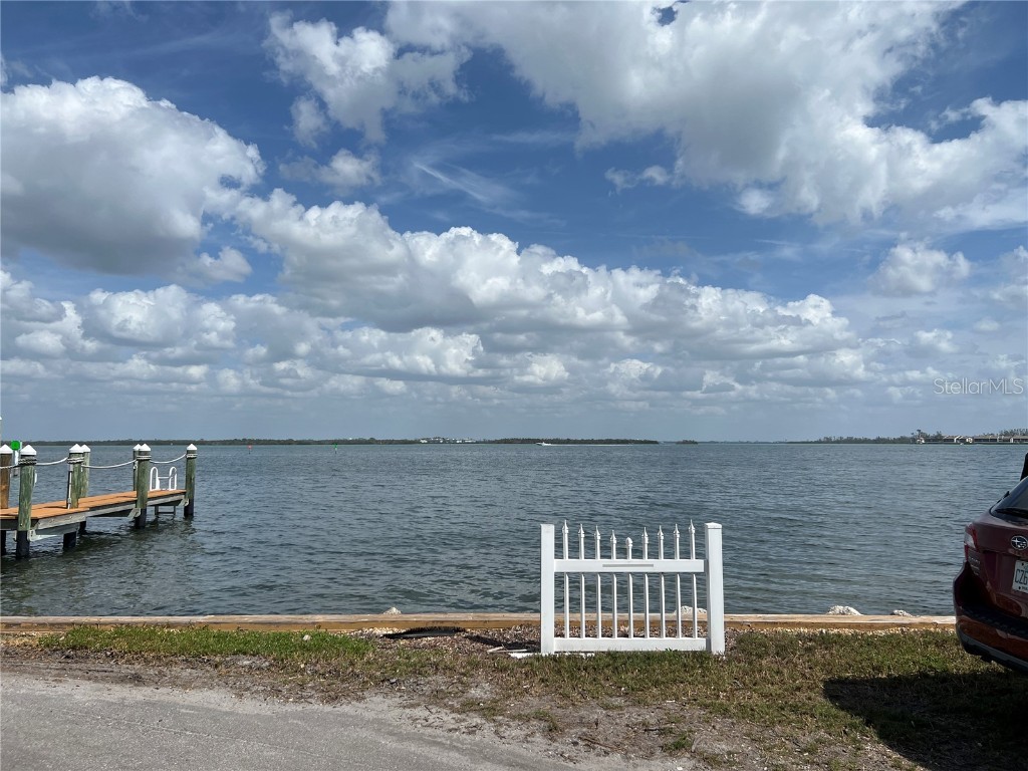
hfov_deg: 67.3
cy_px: 386
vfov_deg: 53.1
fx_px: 772
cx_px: 514
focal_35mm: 26
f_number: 1.5
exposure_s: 1/9434
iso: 50
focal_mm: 5.7
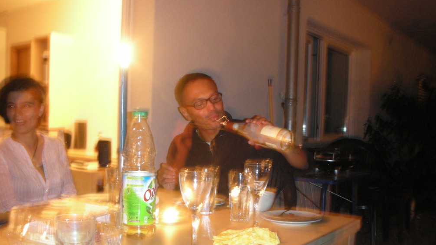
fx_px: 451
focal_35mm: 39
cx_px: 222
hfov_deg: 51.6
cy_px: 158
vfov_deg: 30.3
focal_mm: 5.8
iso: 200
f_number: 3
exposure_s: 2
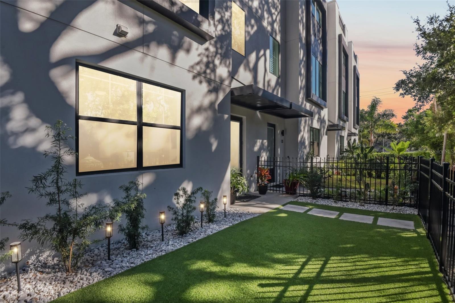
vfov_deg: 73.7
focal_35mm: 16
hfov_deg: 96.7
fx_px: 202
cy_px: 152
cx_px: 228
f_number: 8
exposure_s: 1/500
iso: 400
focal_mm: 16
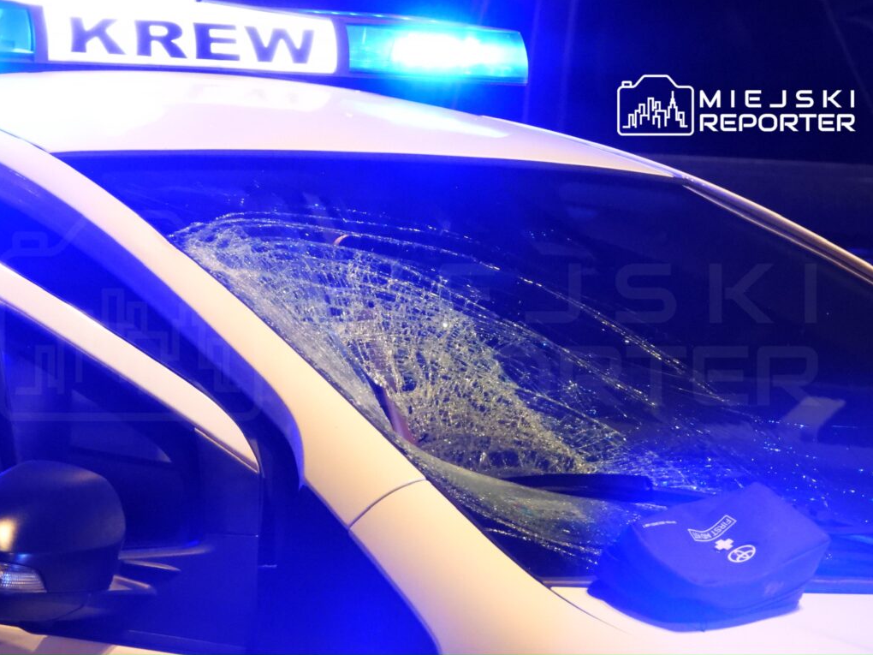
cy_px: 327
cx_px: 436
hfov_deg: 3.5
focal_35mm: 569
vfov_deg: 2.6
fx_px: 14350
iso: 1600
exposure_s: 1/8
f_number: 5
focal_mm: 102
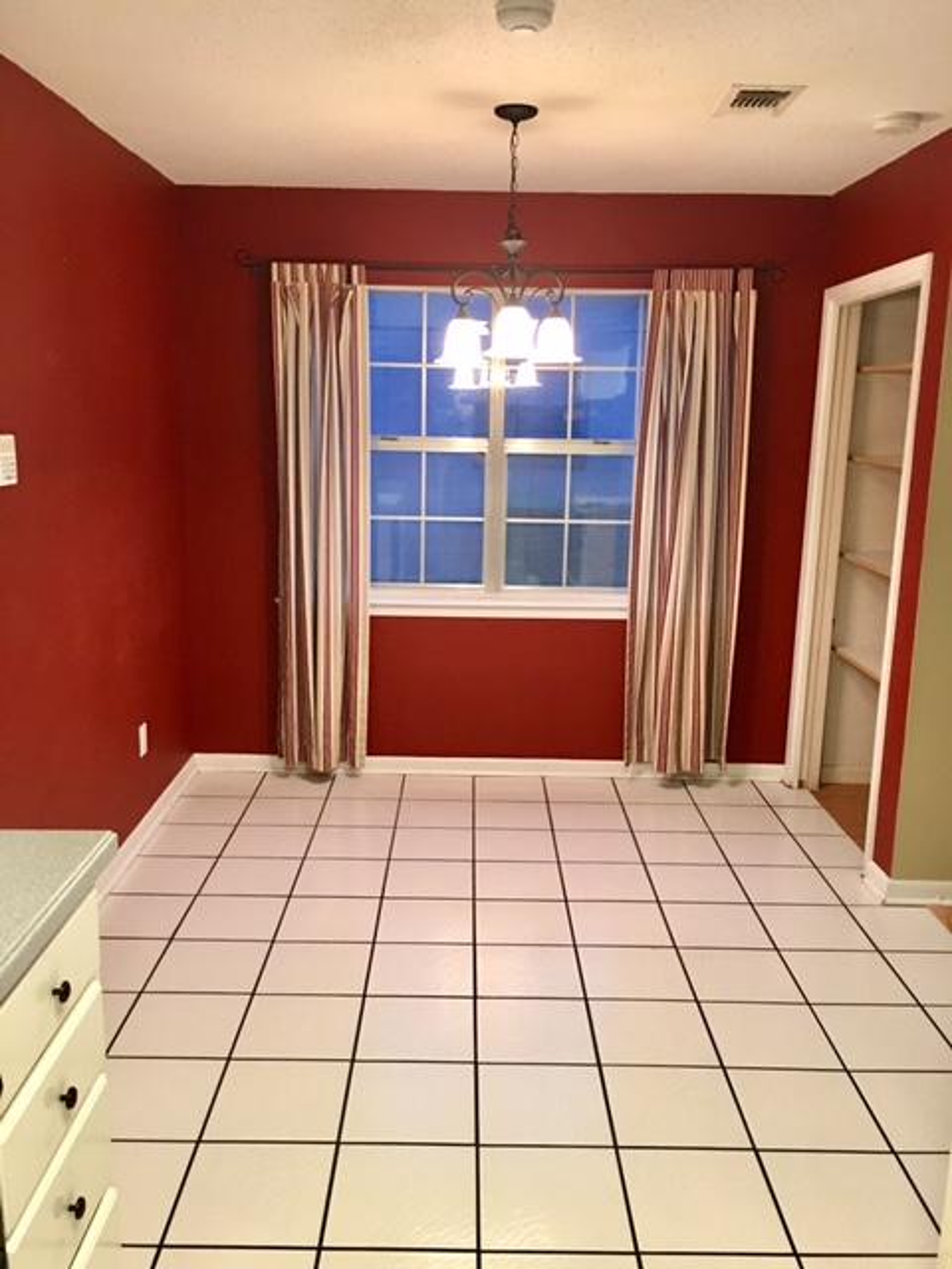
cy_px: 634
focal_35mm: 29
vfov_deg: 61.7
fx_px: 1063
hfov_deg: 48.2
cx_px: 476
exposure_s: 1/15
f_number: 2.2
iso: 80
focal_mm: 4.15
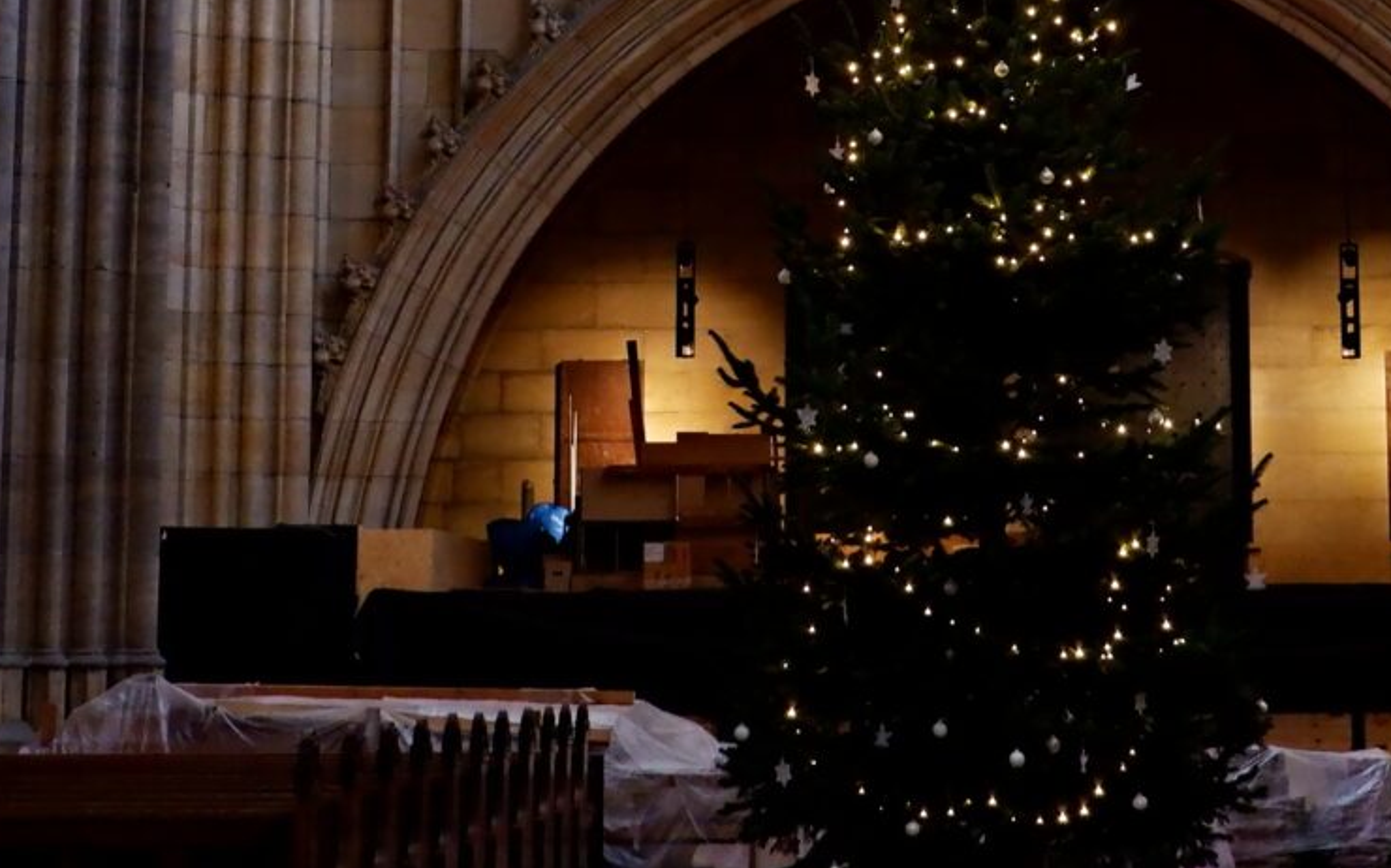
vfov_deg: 9.9
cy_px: -608
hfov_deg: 16.4
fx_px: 4813
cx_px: 994
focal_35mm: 127
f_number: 4.4
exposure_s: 1/38
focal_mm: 24.9
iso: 2000
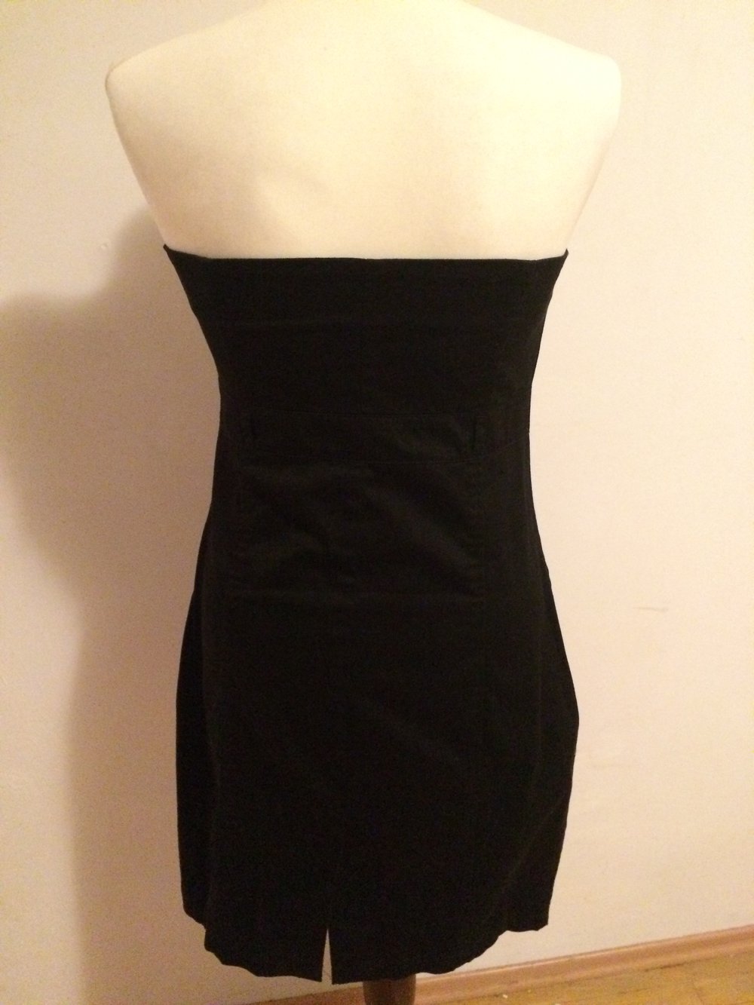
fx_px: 842
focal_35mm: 29
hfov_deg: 48.2
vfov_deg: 61.7
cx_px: 377
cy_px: 502
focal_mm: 4.15
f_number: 2.2
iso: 640
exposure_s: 1/17
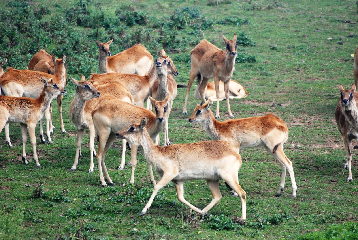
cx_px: 179
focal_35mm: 292
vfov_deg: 4.7
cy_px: 120
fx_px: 2912
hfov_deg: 7.0
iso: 1000
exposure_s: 1/2000
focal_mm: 195
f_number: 5.6
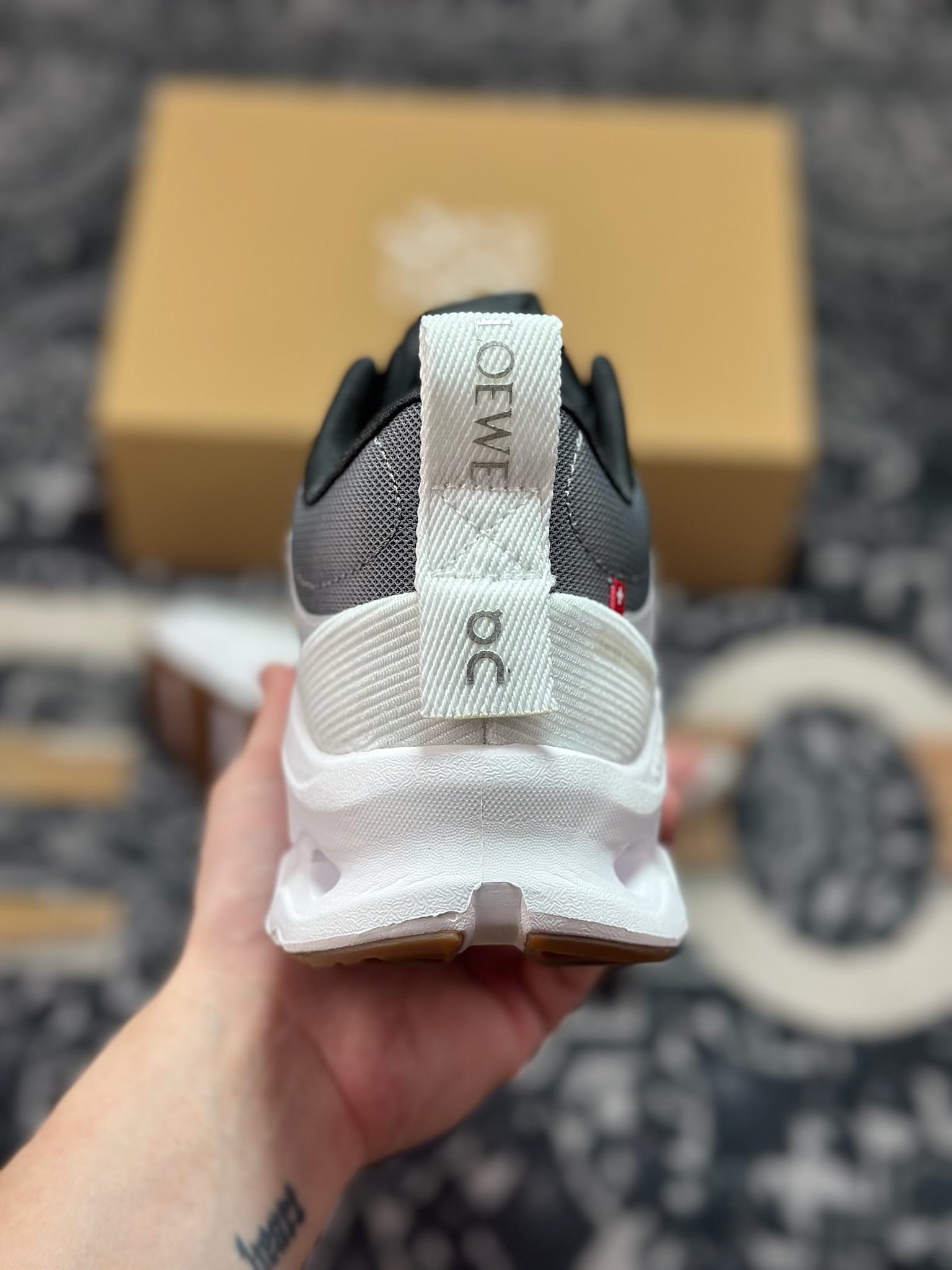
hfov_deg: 30.3
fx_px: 1760
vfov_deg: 39.7
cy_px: 635
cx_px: 476
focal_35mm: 48
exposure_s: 1/864
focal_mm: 6.86
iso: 80
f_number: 1.78
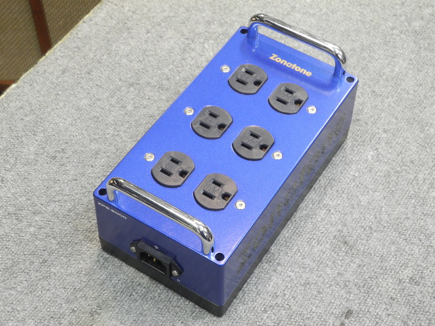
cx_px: 218
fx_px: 855
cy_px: 163
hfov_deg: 28.6
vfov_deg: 21.6
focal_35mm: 68
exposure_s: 1/24.6
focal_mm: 14.5
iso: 400
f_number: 4
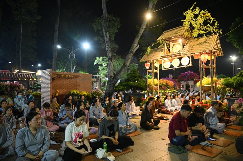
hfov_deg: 73.8
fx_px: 162
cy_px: 80
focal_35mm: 24
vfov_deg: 53.0
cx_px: 122
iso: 12800
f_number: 4
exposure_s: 1/320
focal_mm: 24
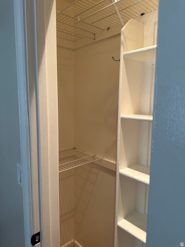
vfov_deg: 71.6
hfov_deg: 56.8
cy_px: 124
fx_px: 171
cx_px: 92
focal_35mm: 24
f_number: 1.78
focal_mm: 6.86
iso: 200
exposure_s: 1/120
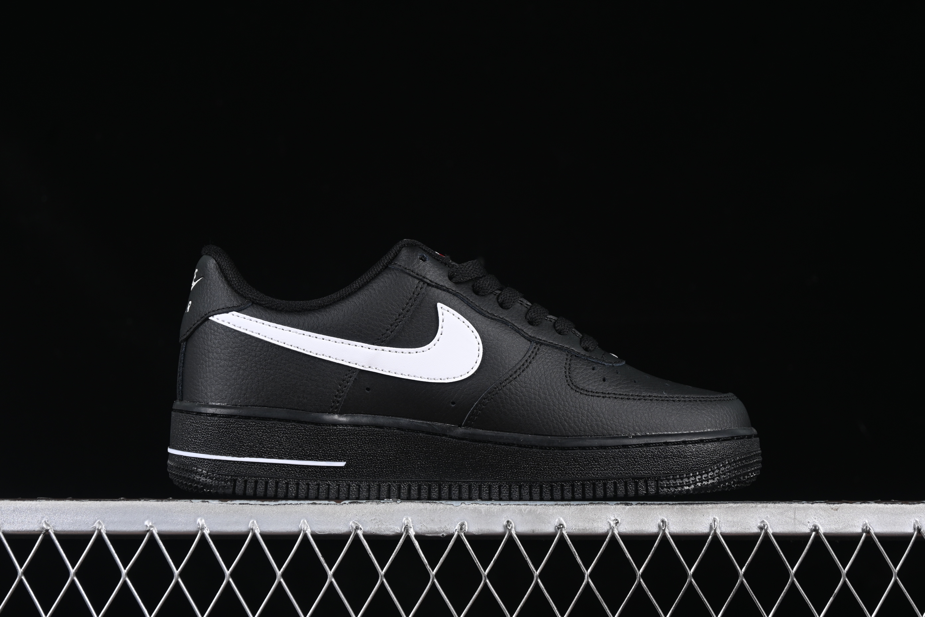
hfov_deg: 27.0
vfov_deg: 18.2
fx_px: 1927
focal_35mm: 75
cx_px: 462
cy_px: 308
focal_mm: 50
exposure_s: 1/60
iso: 160
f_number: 6.3
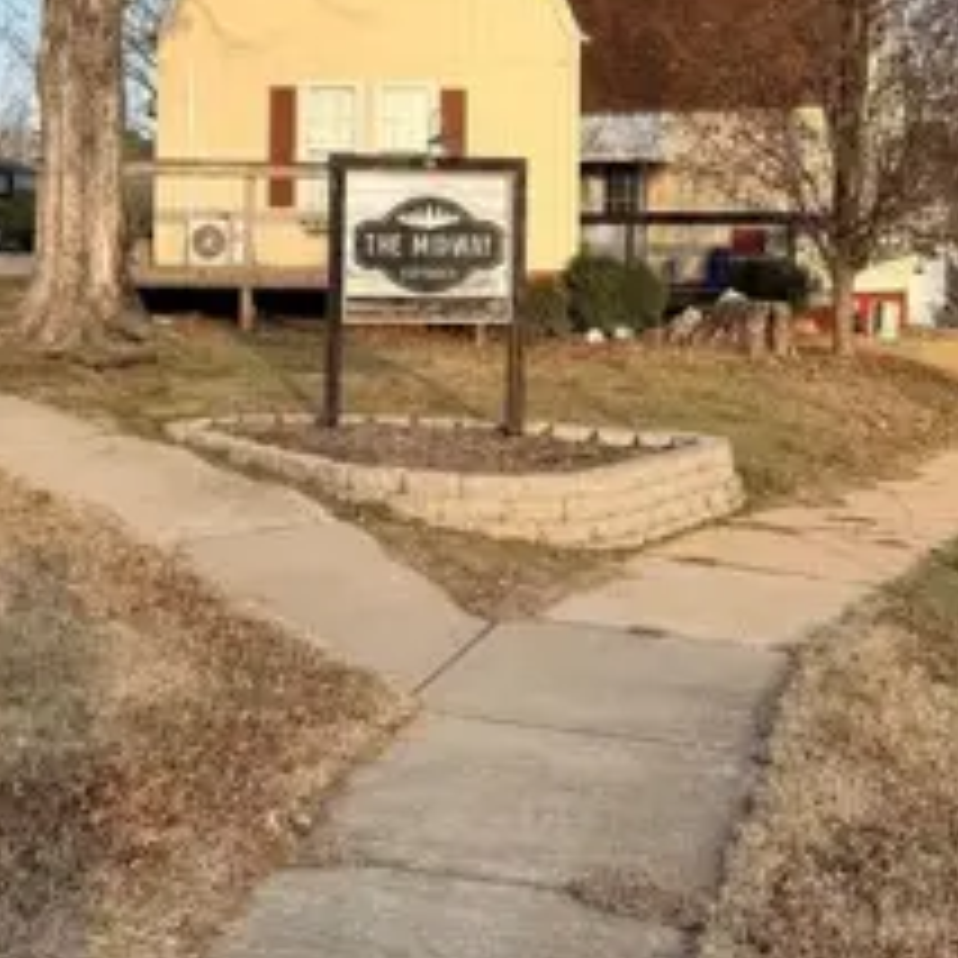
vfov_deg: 31.4
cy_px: 196
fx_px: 1659
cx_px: 427
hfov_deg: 32.2
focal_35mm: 53
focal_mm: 6.76
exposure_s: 1/1727
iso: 80
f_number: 1.78
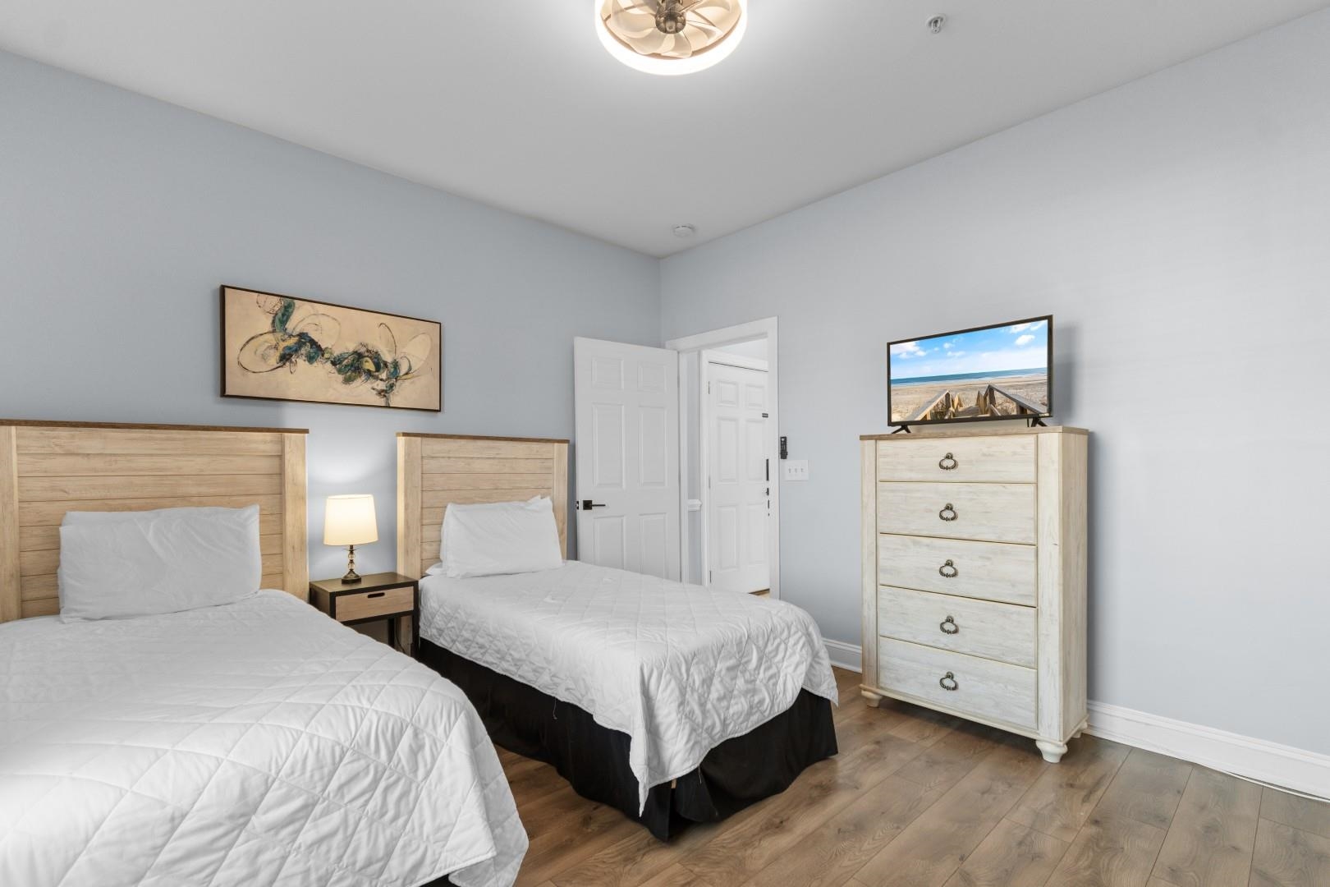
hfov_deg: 100.4
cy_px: 444
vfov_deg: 77.3
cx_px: 665
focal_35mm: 15
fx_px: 554
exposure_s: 1/6
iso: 100
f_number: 4.5
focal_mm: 10
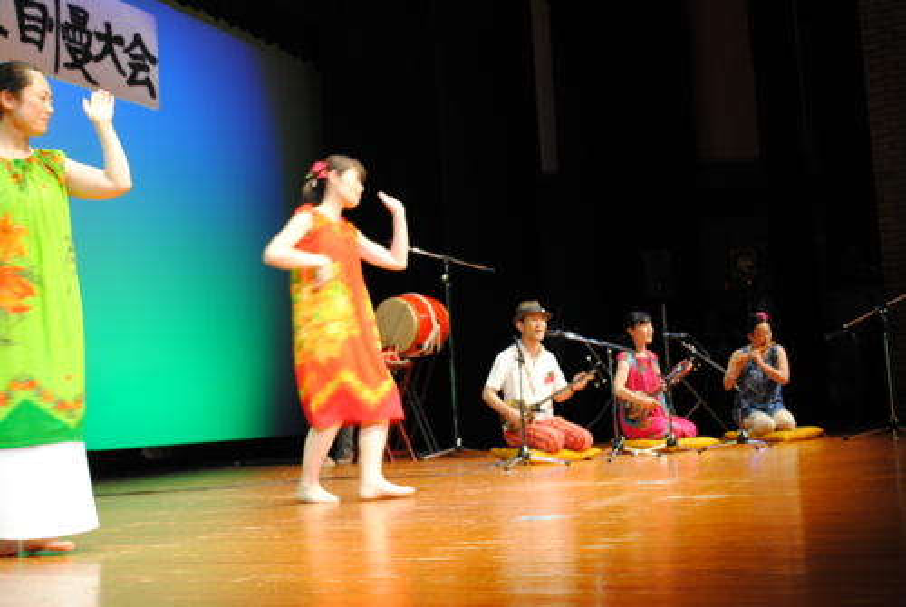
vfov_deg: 30.0
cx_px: 453
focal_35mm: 45
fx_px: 1134
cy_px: 304
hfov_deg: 43.5
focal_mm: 30
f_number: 4.5
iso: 250
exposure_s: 1/15
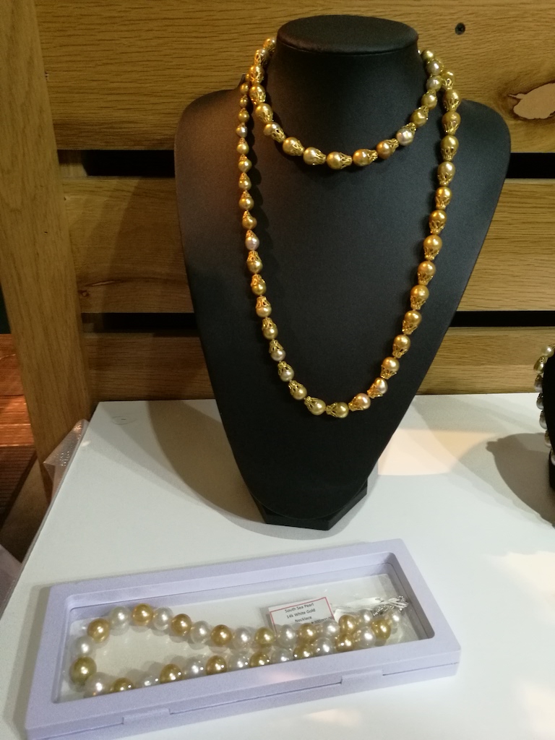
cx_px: 278
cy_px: 370
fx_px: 577
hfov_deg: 51.4
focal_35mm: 27
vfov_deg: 65.3
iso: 400
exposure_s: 1/25
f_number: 2.2
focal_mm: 4.5
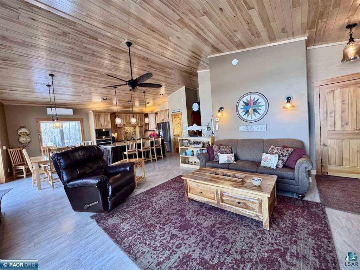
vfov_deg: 85.7
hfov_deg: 102.1
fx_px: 146
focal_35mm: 14
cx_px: 180
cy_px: 135
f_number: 2.2
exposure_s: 1/120
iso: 320
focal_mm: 2.22
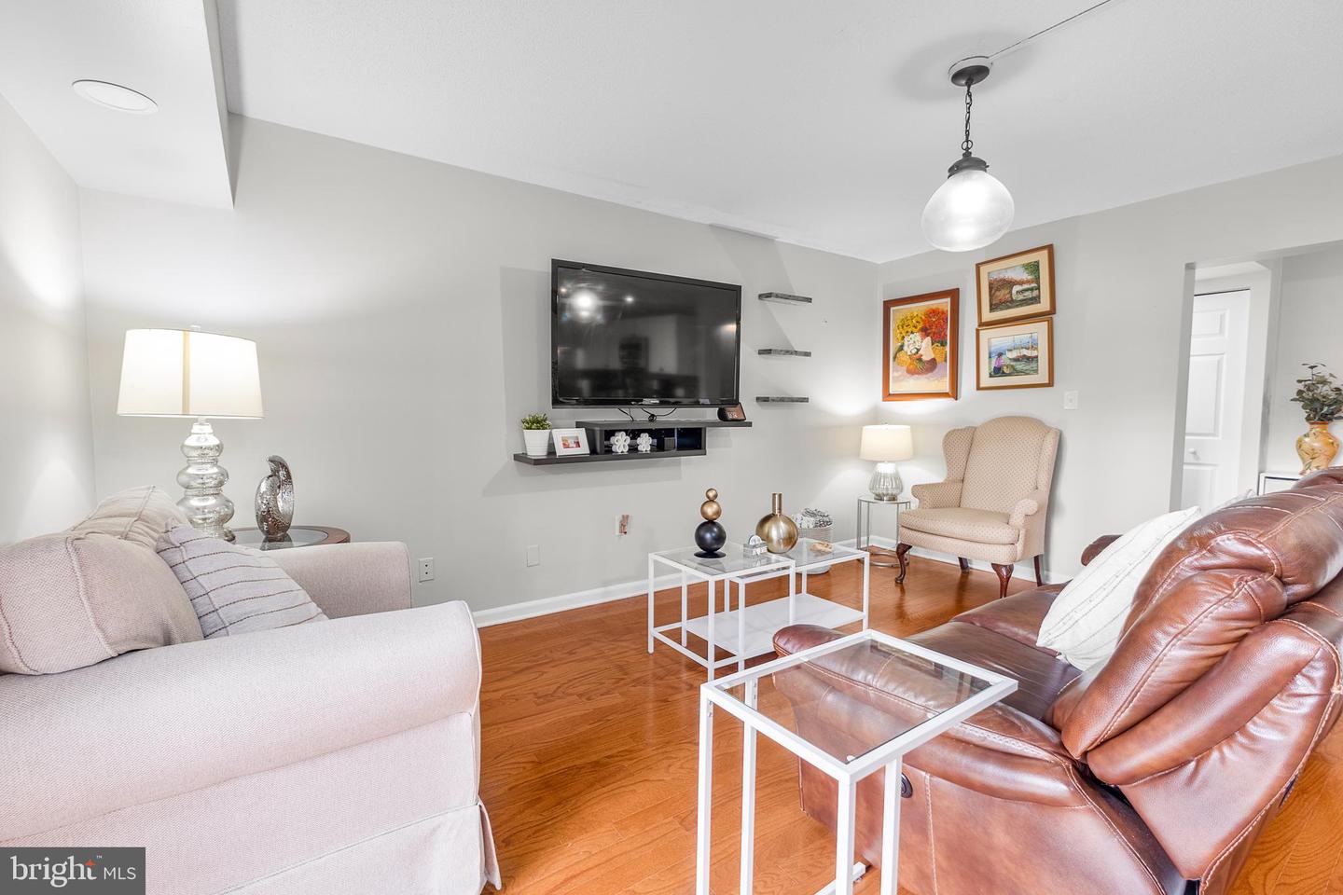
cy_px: 448
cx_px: 672
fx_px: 560
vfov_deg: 77.3
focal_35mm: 15
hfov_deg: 100.4
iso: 320
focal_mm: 10
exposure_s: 1/10
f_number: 4
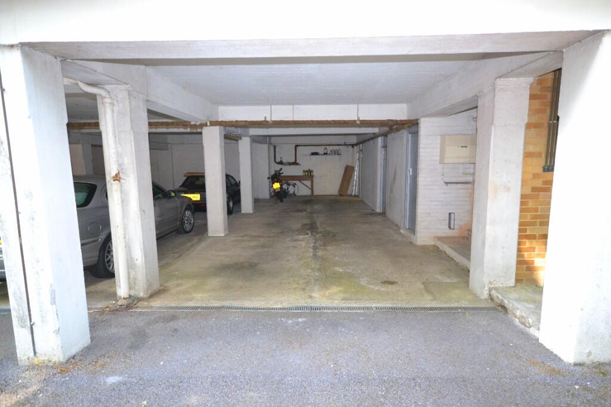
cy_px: 204
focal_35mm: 20
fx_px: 331
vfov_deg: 63.2
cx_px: 306
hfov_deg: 85.4
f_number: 4.5
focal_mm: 13
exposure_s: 1/60
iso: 2000
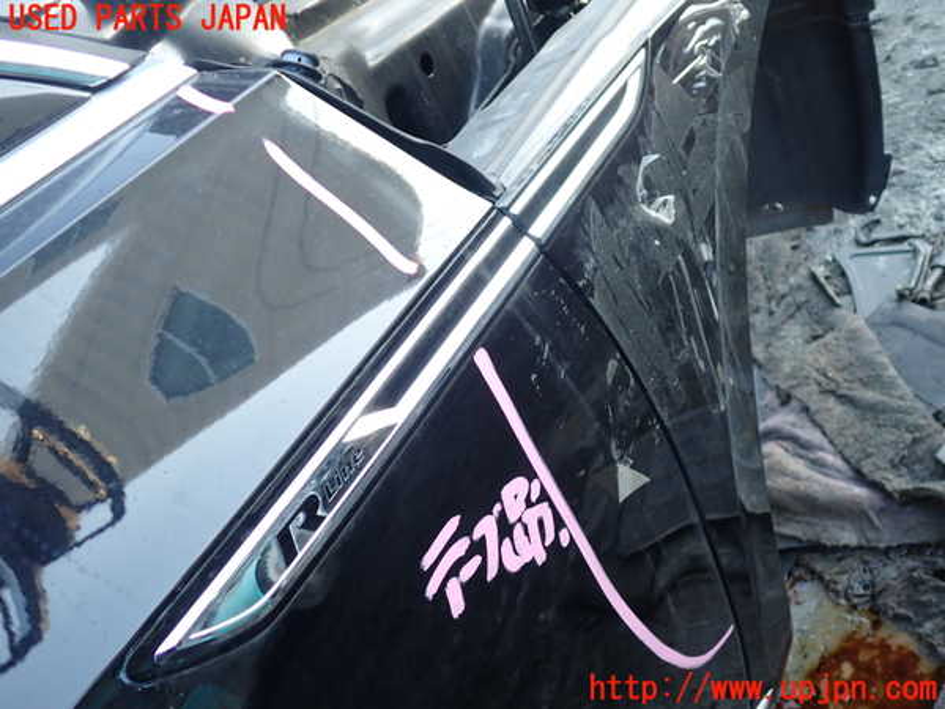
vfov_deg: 46.8
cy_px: 354
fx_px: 819
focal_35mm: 30
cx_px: 472
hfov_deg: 60.0
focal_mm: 5.4
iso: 160
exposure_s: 1/60
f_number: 2.3
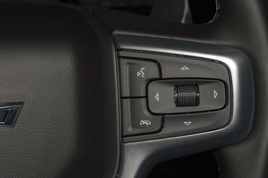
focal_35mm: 149
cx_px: 159
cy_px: 78
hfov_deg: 13.8
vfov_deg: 9.2
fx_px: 1109
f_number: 8
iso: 100
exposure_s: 1/125
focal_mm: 70
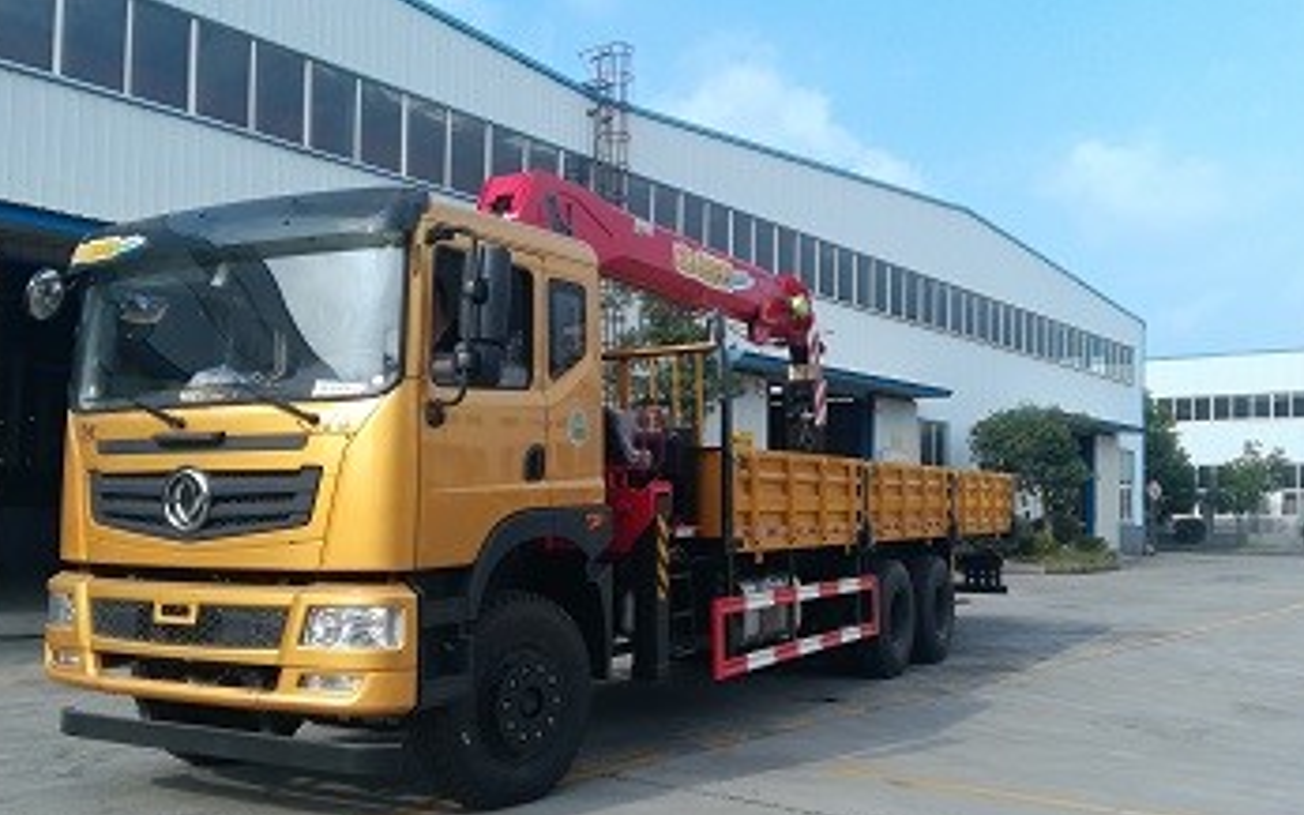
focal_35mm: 33
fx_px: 1173
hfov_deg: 58.1
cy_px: 439
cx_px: 605
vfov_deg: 38.3
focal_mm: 3.79
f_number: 2
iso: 50
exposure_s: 1/1274
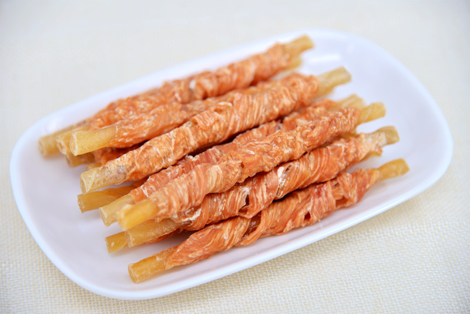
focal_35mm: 120
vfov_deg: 11.4
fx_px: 1567
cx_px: 235
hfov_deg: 17.1
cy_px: 157
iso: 110
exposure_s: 1/100
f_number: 4
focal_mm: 120
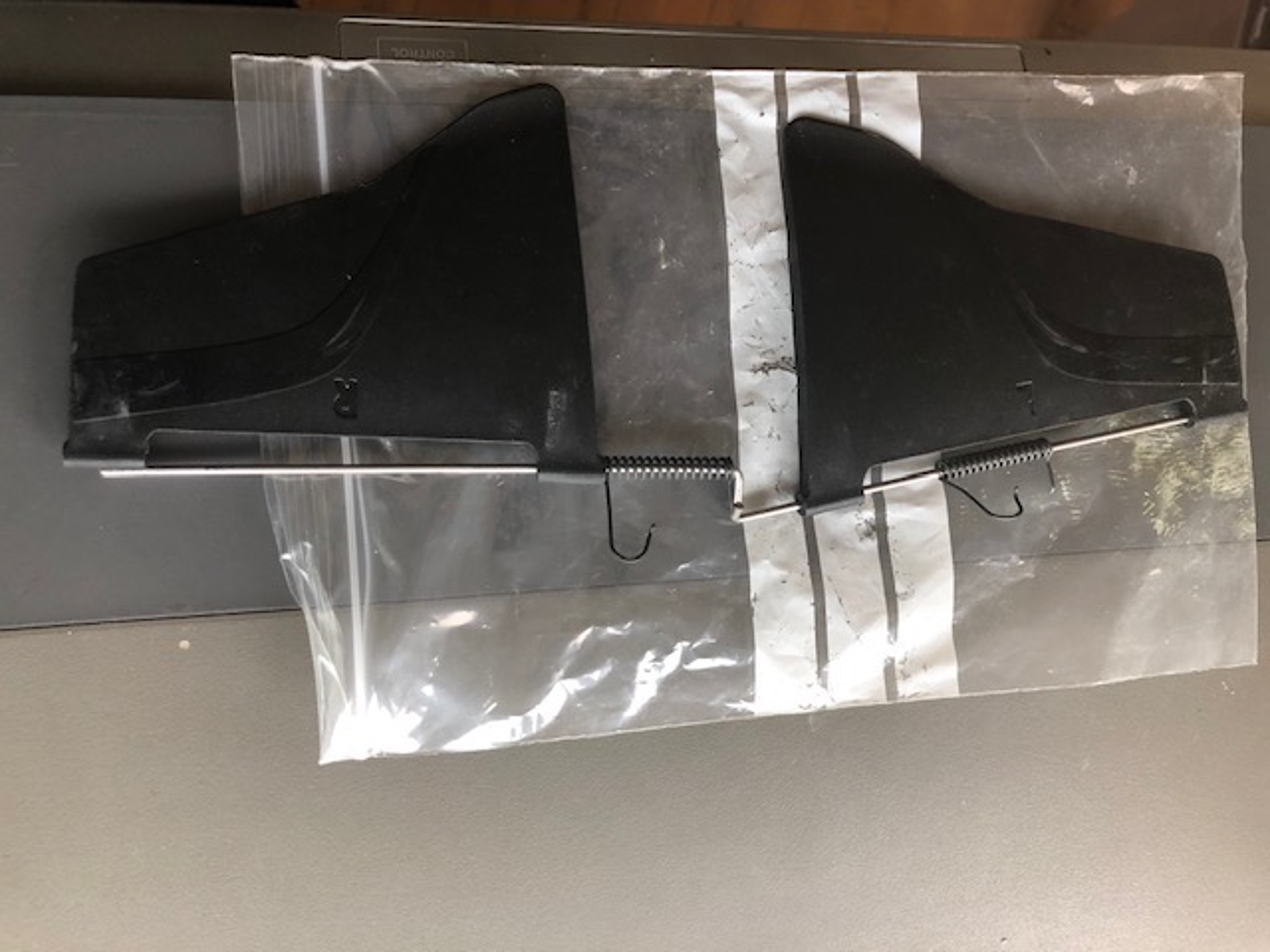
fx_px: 1027
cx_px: 635
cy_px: 476
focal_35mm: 28
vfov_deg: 49.7
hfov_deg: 63.4
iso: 32
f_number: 1.8
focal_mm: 3.99
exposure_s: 1/33
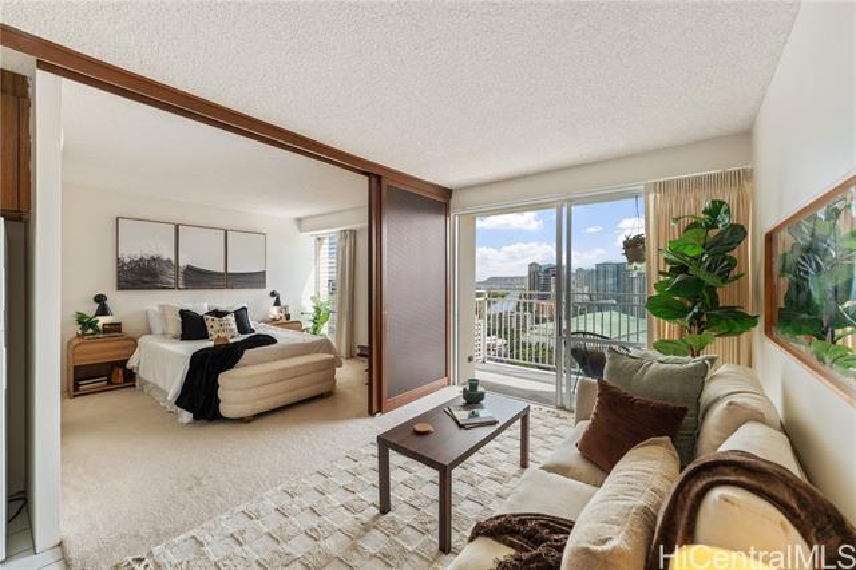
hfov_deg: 104.3
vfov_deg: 81.1
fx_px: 333
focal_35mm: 14
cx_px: 428
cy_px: 285
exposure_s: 1/1000
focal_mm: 14
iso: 250
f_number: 2.8
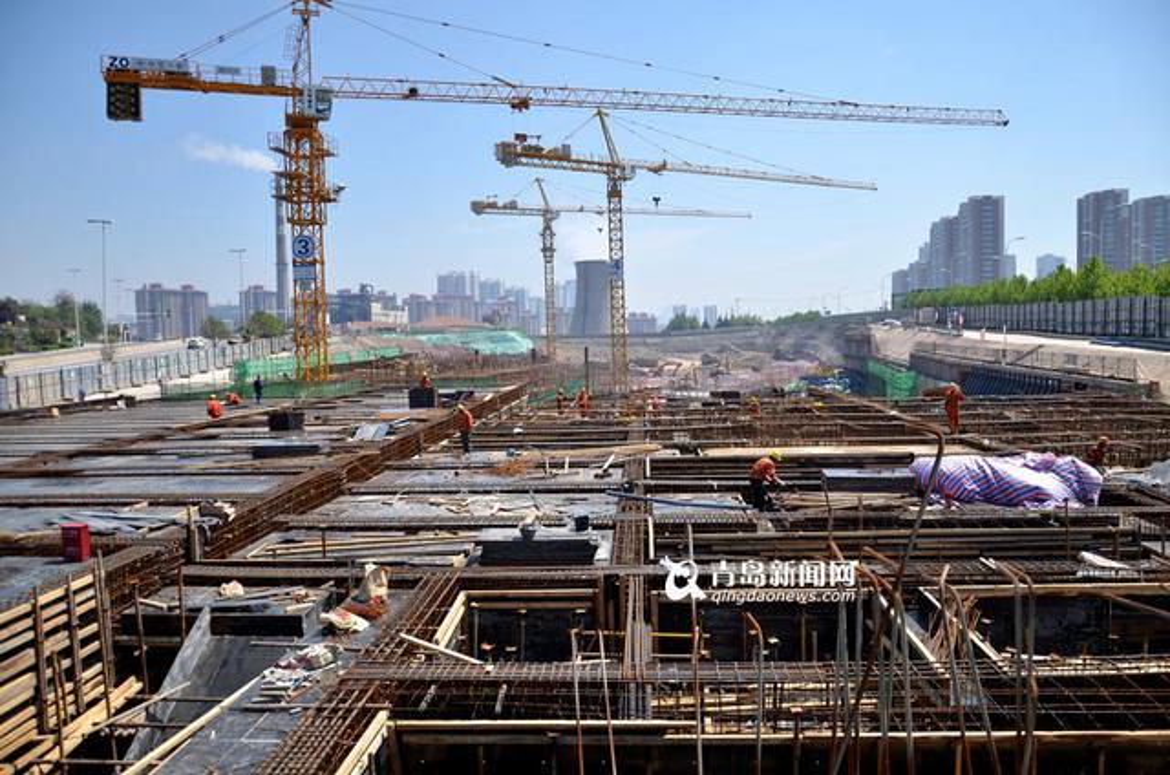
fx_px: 876
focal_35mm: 27
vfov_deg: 47.7
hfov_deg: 67.5
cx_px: 585
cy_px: 388
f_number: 3.5
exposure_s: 1/1250
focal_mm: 18
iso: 100
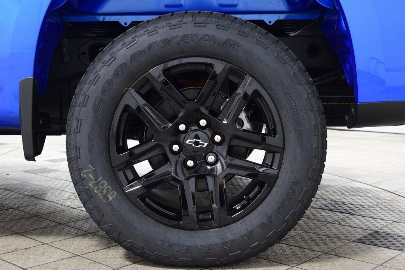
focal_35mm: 48
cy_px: 135
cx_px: 202
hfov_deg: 41.1
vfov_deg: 28.1
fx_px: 540
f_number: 6.3
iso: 1600
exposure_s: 1/15
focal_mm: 32
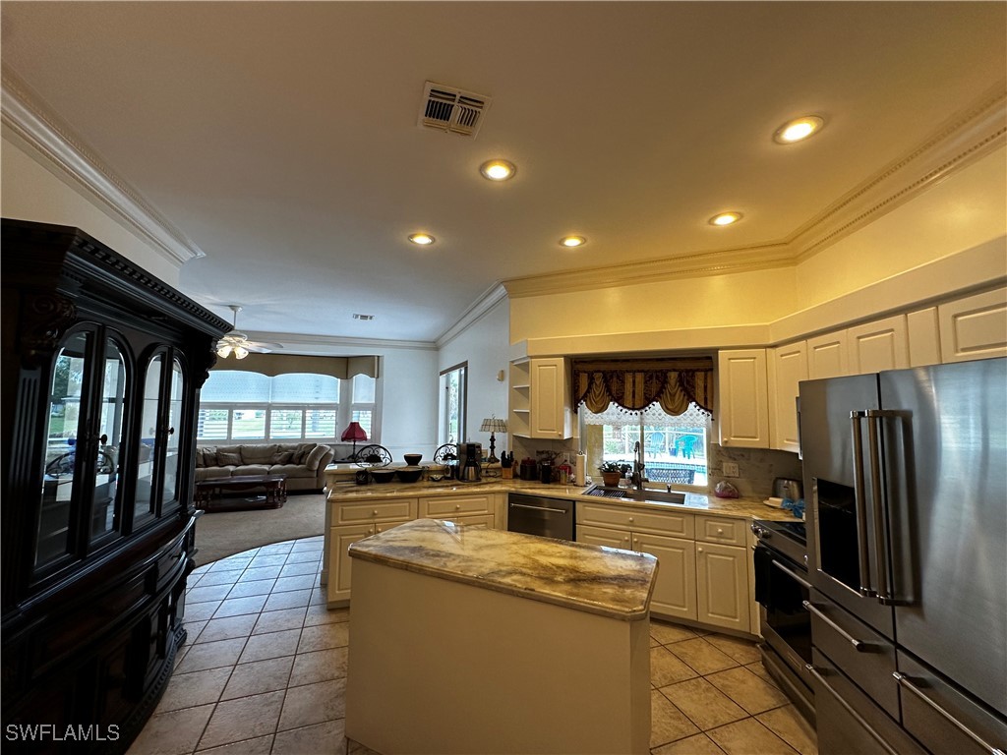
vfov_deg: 85.7
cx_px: 504
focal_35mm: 14
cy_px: 378
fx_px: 407
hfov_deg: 102.1
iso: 160
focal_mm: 2.22
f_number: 2.2
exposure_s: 1/120
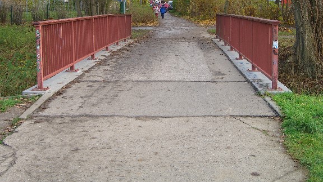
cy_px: 61
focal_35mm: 63
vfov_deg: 19.0
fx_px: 539
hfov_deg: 33.3
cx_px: 163
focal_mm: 11.8
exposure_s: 1/125
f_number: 3.6
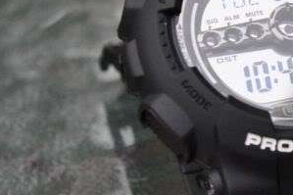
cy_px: 49
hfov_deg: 6.4
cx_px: 283
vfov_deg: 4.3
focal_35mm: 321
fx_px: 2611
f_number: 10
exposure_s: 1/1600
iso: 2500
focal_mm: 80
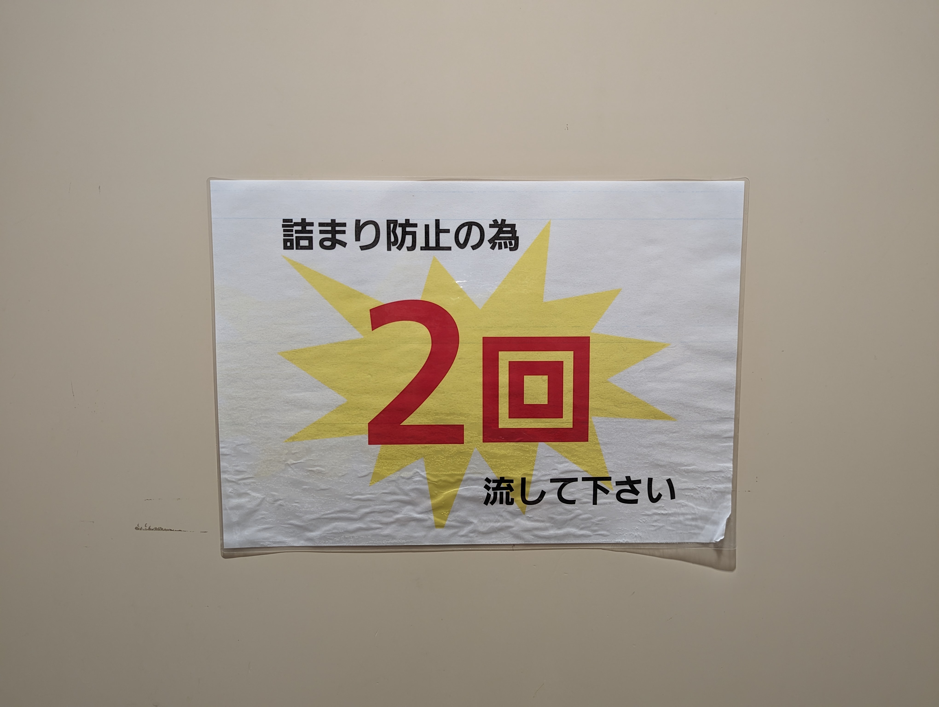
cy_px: 354
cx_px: 470
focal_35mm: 24
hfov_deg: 71.5
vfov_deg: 56.9
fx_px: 652
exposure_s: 1/25
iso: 85
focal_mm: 6.81
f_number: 1.85
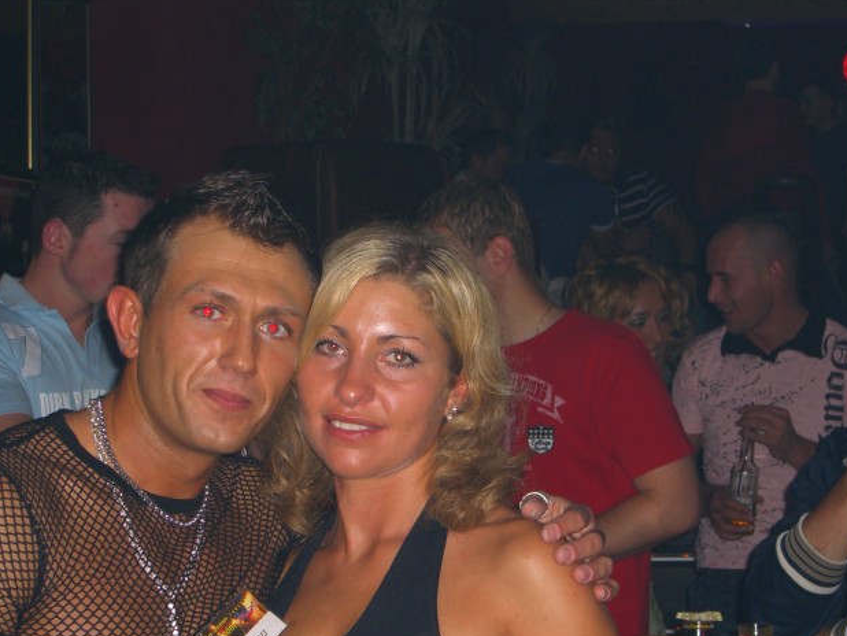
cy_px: 407
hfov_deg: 22.2
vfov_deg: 16.8
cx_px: 447
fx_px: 2154
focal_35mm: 88
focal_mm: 14.2
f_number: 4
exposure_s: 1/60
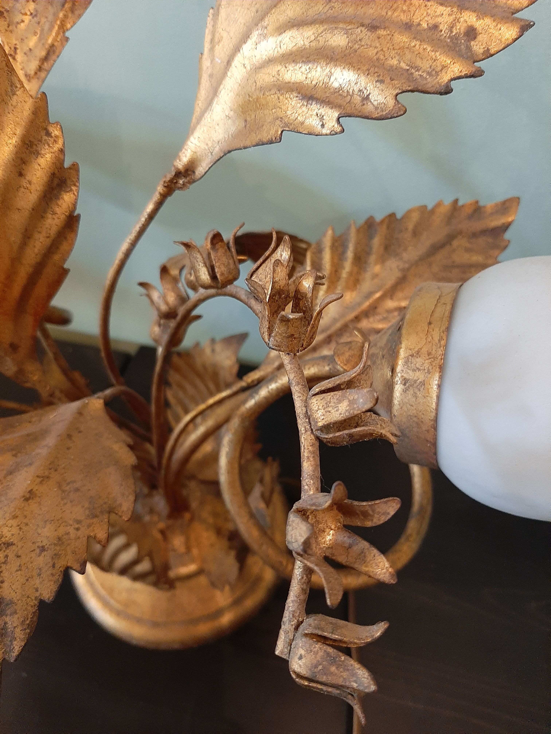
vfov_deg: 67.3
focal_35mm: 26
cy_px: 367
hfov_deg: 53.1
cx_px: 276
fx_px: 552
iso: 250
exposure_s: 1/25
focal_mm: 3.93
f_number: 1.7
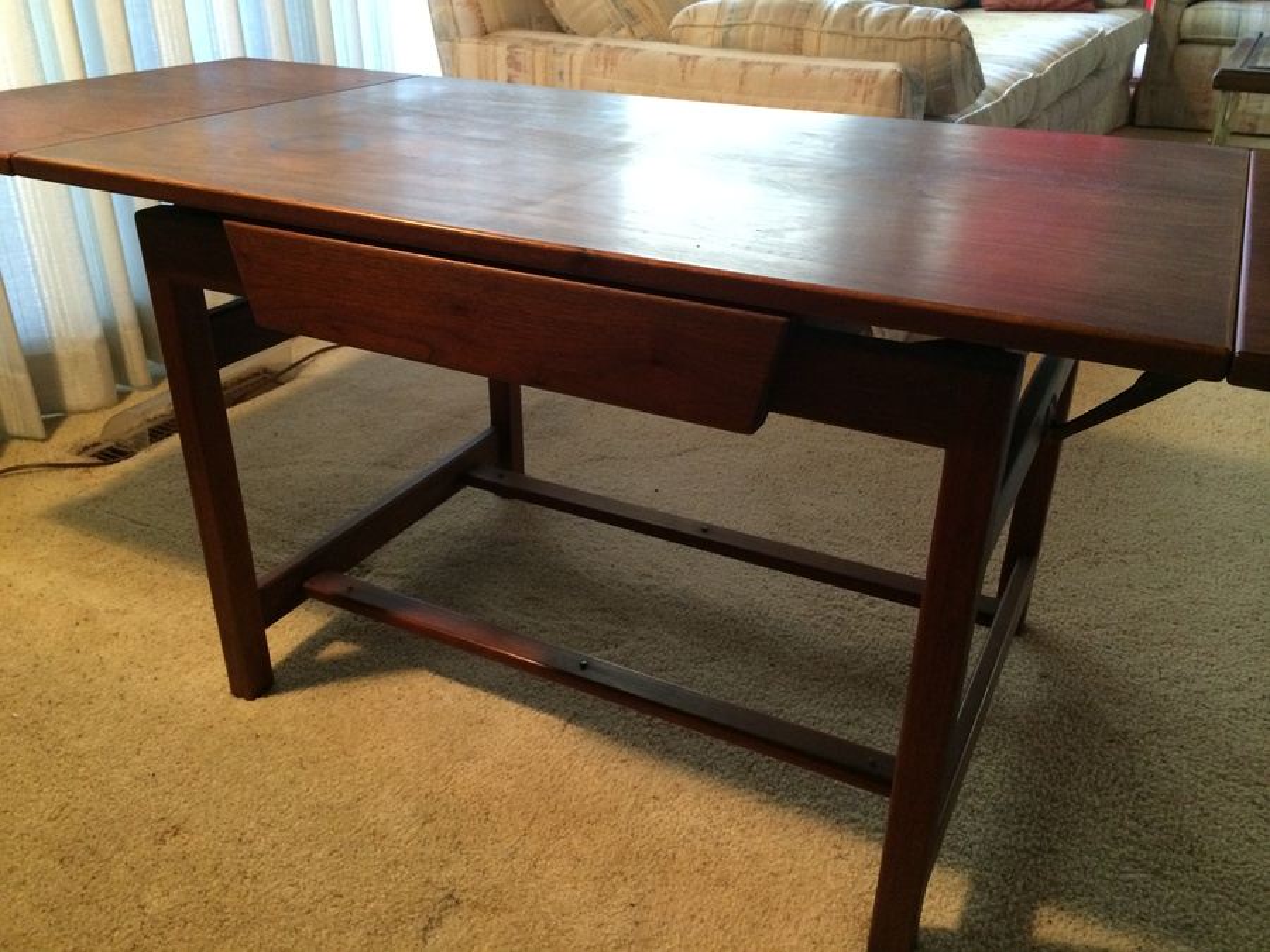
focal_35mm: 30
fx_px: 1101
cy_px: 476
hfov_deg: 60.0
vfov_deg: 46.8
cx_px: 635
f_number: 2.2
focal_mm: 4.12
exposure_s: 1/30
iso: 250
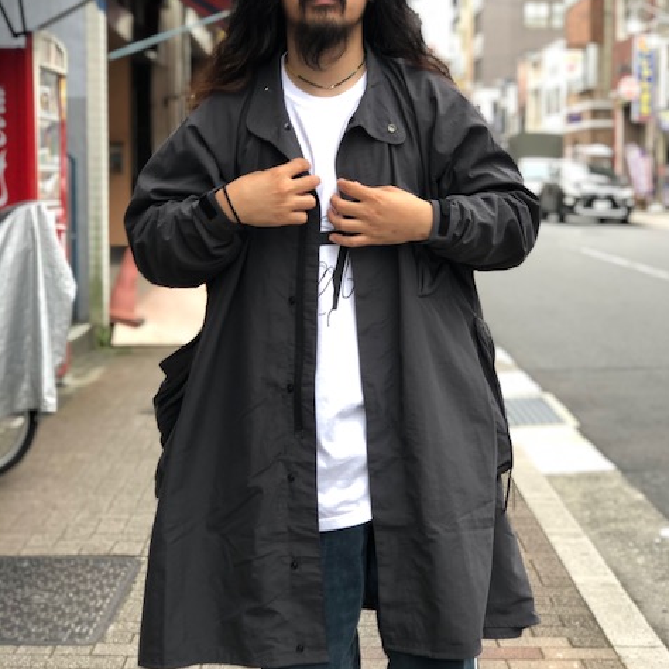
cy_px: 274
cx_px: 337
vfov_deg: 25.3
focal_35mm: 68
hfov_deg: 25.4
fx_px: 1487
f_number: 2.8
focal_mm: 6.6
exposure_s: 1/40
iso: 20
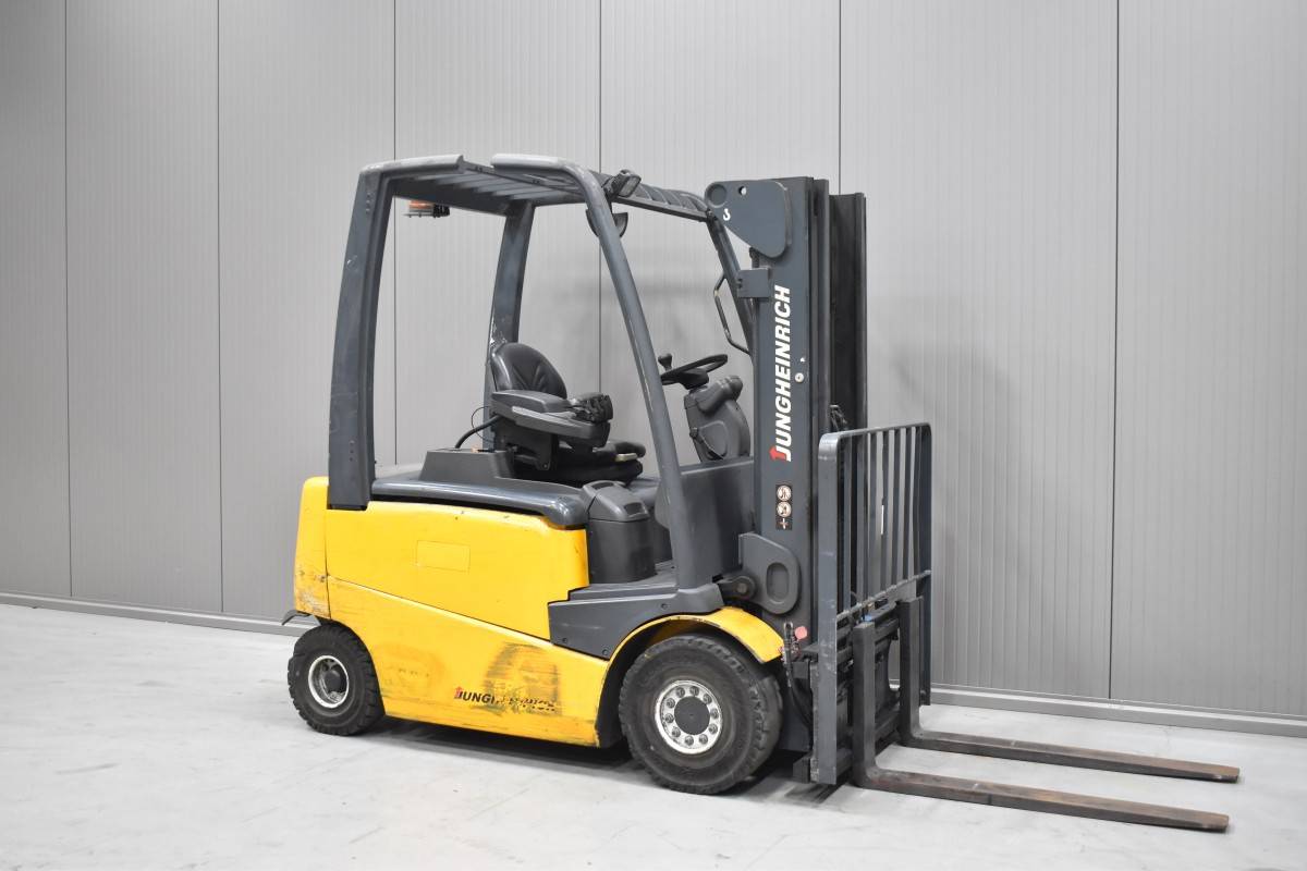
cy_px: 436
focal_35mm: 38
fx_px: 1361
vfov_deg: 35.5
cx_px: 654
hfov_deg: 51.3
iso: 1600
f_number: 4.5
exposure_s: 1/40
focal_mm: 25
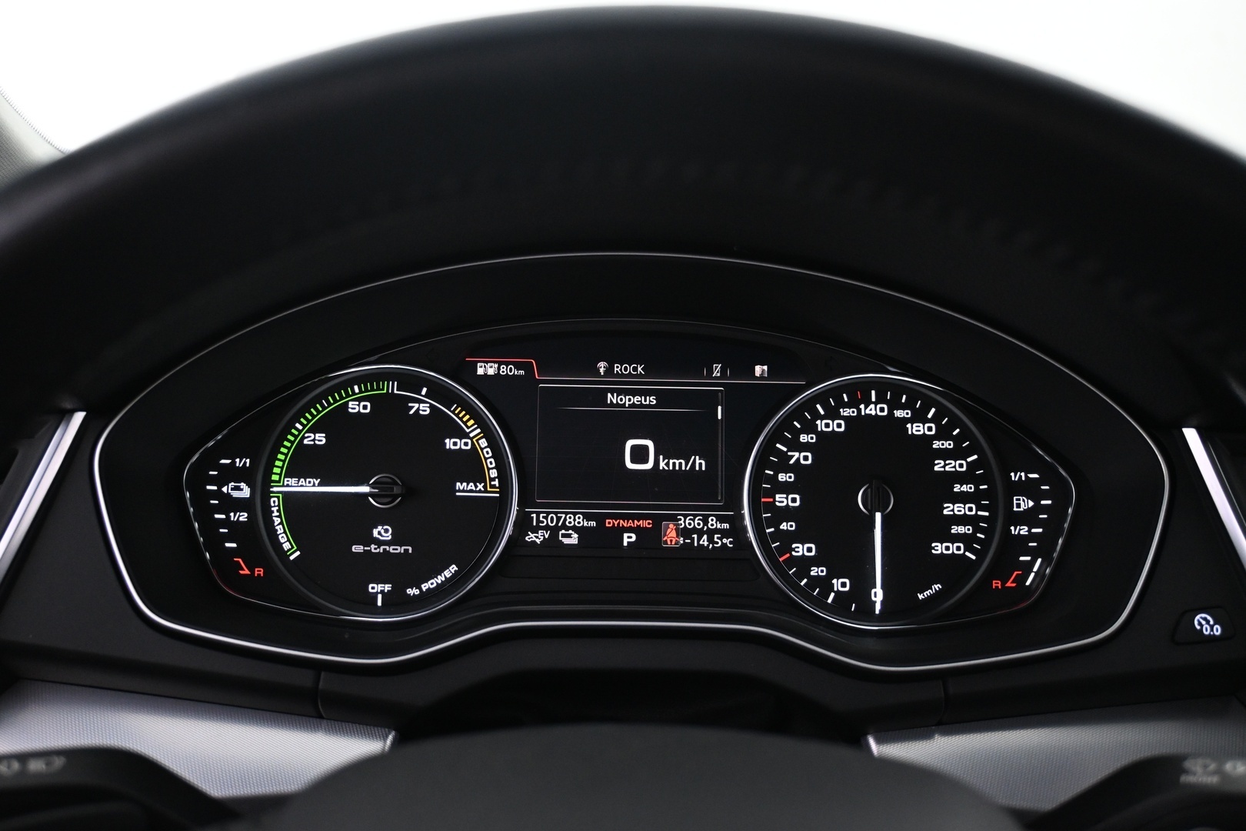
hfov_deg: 58.3
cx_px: 623
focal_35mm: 32
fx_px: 1116
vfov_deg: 40.8
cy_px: 416
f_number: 4
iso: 1800
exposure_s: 1/30
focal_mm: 21.5
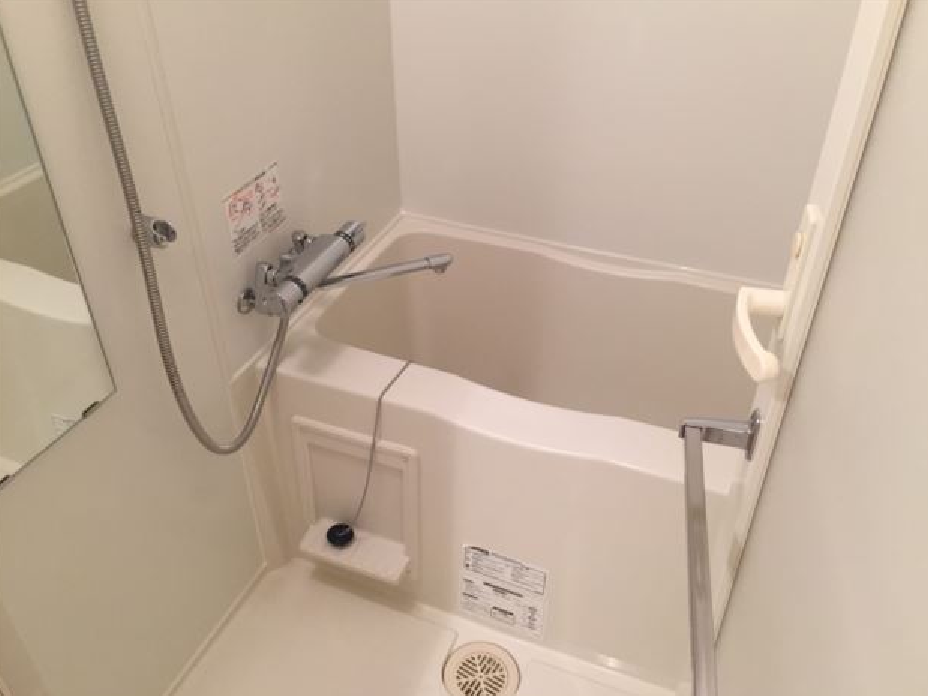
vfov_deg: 46.8
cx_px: 471
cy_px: 352
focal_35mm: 30
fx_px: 804
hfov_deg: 60.0
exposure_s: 1/33
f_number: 2.2
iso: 64
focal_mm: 4.15
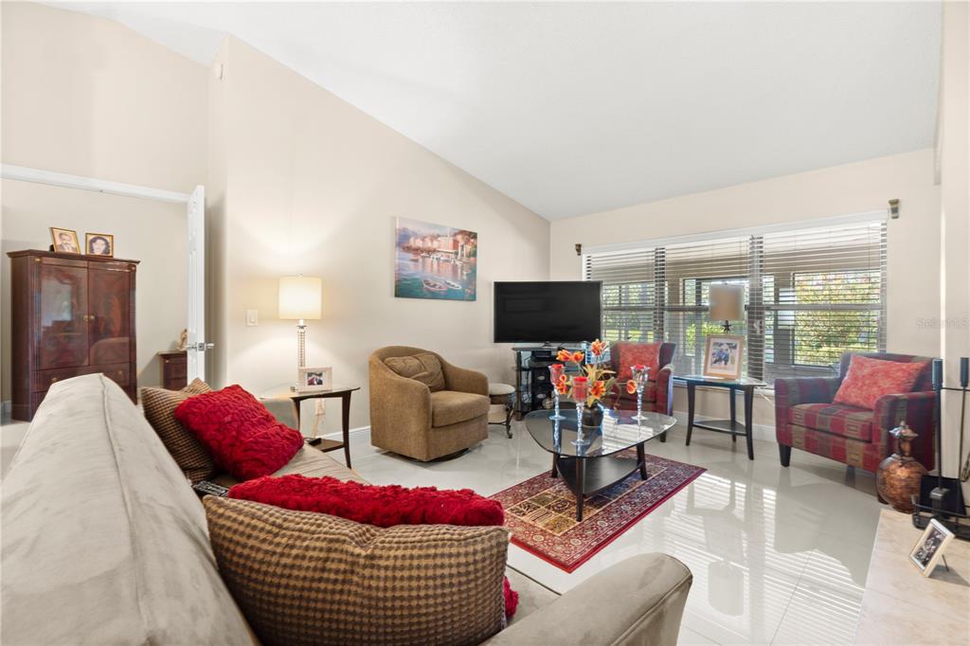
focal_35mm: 15
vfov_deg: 77.3
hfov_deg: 100.4
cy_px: 323
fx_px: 404
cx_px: 485
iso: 100
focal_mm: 10
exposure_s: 3.2
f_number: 8
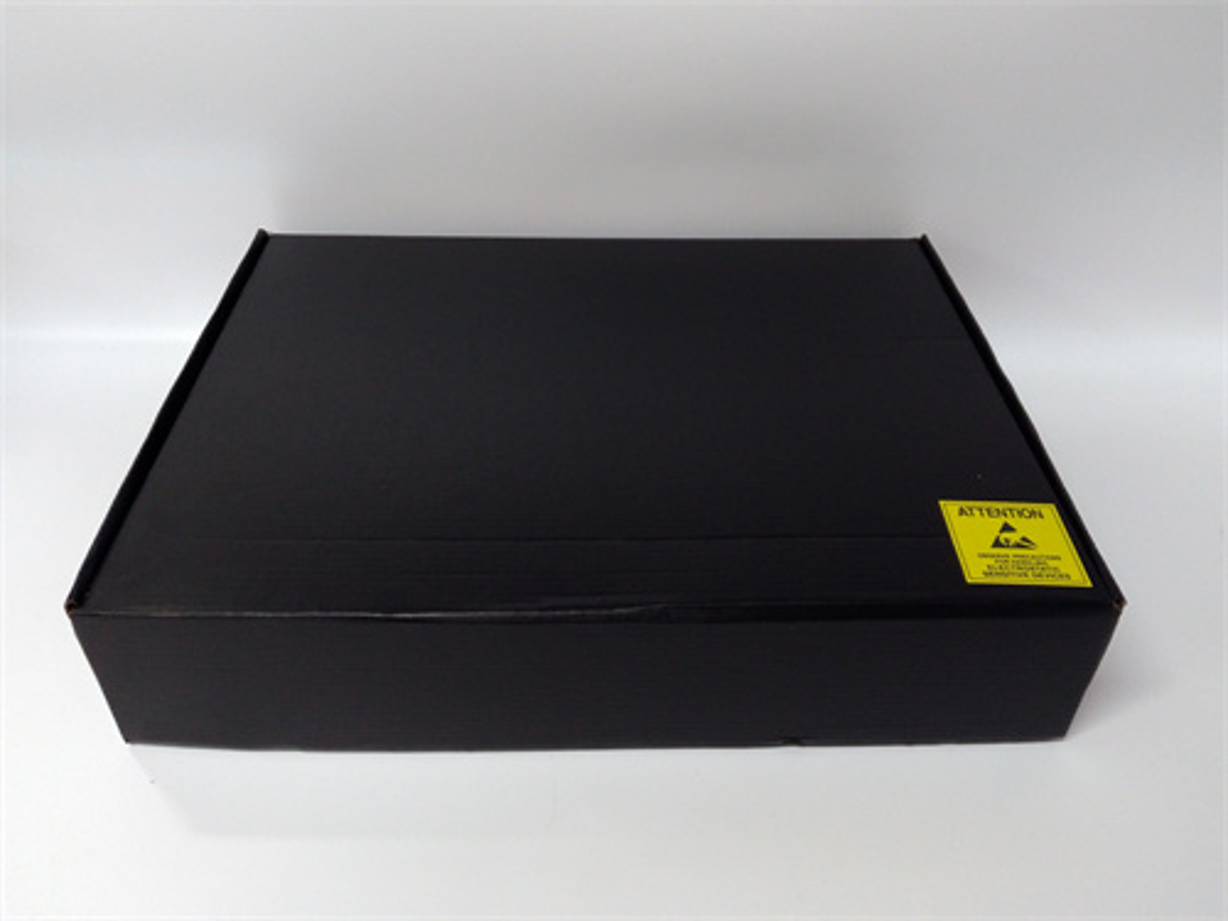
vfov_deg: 51.4
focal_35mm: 27
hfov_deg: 65.3
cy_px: 460
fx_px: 958
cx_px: 614
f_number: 2
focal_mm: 3.79
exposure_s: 1/33
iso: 277
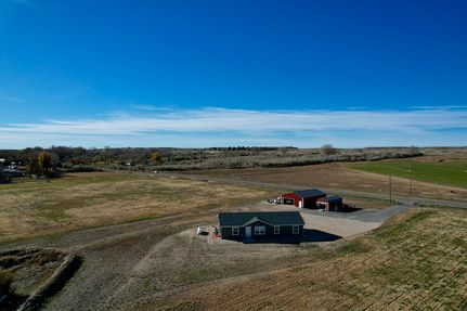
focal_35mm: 22
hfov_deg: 78.6
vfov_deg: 57.2
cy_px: 156
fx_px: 285
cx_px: 234
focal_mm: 8.38
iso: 110
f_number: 2.8
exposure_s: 1/5000
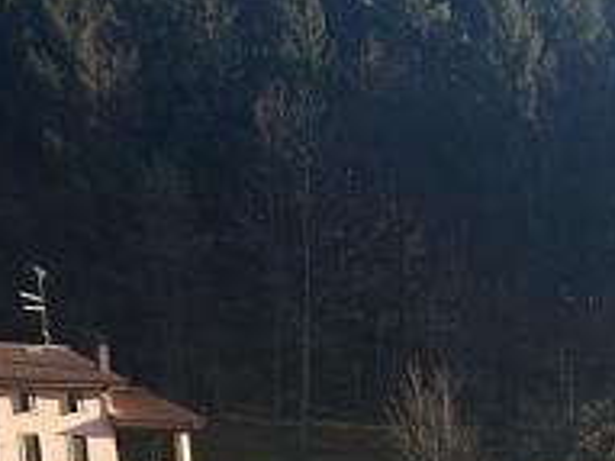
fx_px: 2326
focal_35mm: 131
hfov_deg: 14.7
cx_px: 683
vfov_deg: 10.0
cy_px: 1096
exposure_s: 1/1808
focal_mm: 5.7
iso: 50
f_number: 1.5
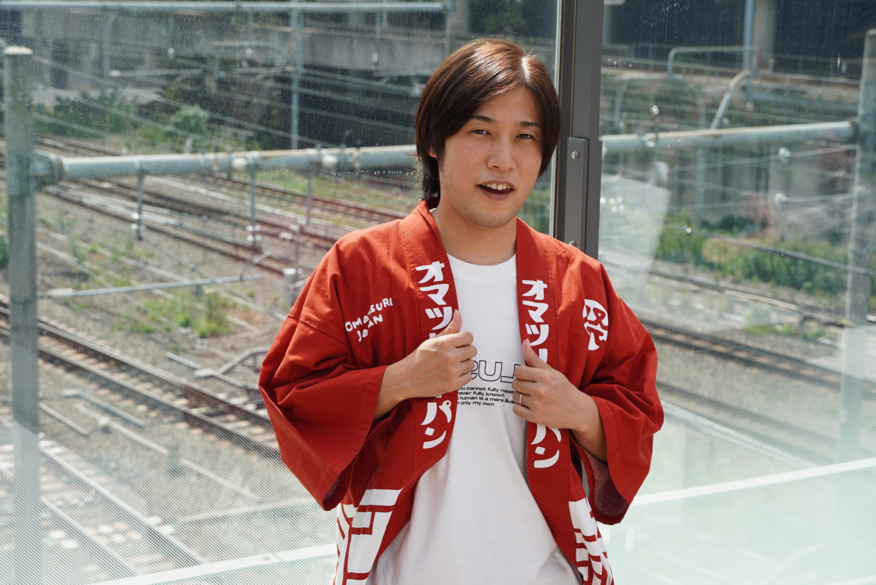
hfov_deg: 28.1
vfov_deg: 19.0
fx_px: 1753
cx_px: 438
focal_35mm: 72
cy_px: 292
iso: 100
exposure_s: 1/250
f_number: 6.3
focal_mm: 48
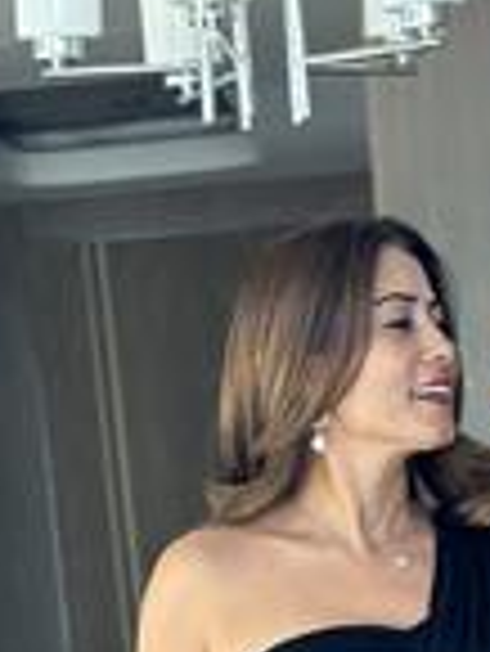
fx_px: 3147
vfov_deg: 11.2
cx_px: 409
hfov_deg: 8.9
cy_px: 1093
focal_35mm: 167
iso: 125
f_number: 1.78
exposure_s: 1/121
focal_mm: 6.86
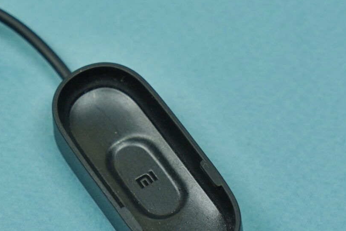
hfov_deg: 15.2
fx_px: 1268
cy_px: 214
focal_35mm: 132
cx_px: -23
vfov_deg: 10.3
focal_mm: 56
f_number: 5
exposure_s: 1/100
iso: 320
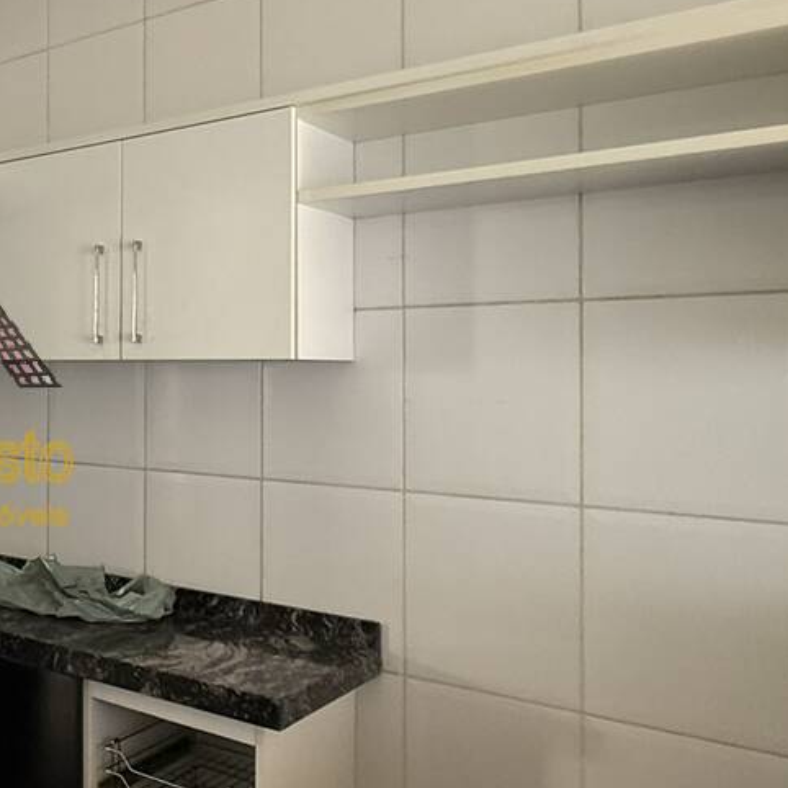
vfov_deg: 44.9
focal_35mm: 37
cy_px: 363
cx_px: -211
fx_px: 953
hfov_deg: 33.9
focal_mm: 2.22
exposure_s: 1/72
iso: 320
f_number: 2.2
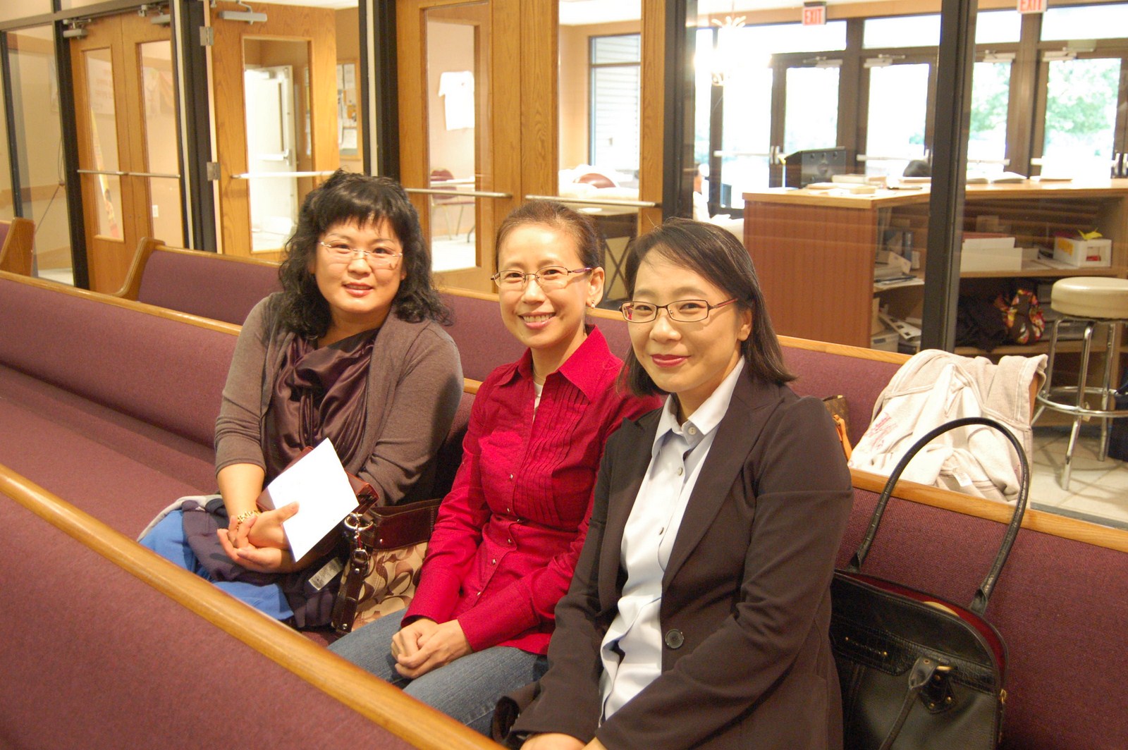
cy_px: 375
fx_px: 1080
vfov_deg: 38.3
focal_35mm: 34
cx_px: 564
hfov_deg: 55.1
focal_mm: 23
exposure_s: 1/8
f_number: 3.8
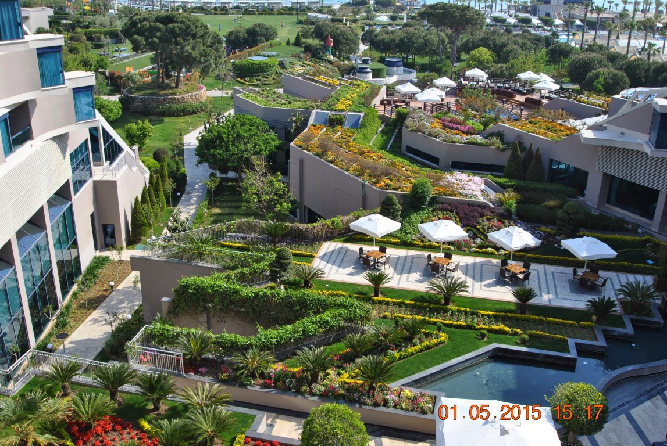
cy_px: 223
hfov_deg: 53.1
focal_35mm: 36
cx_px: 334
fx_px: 668
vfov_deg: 37.0
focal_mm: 24
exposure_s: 1/200
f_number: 7.1
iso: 100
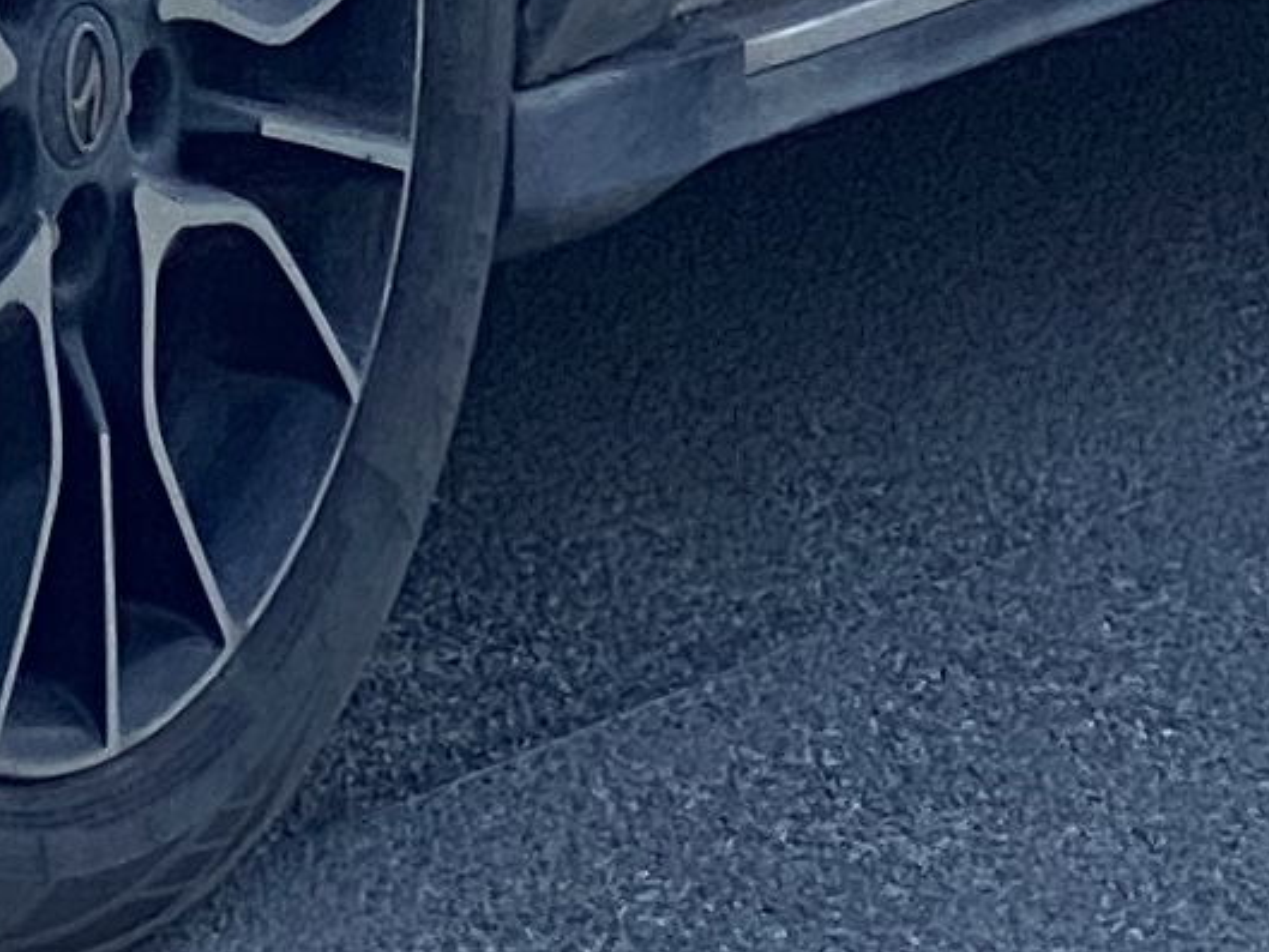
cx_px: -789
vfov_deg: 3.6
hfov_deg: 5.0
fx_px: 14520
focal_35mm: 396
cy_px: -2014
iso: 20
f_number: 2
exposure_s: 1/773
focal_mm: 6
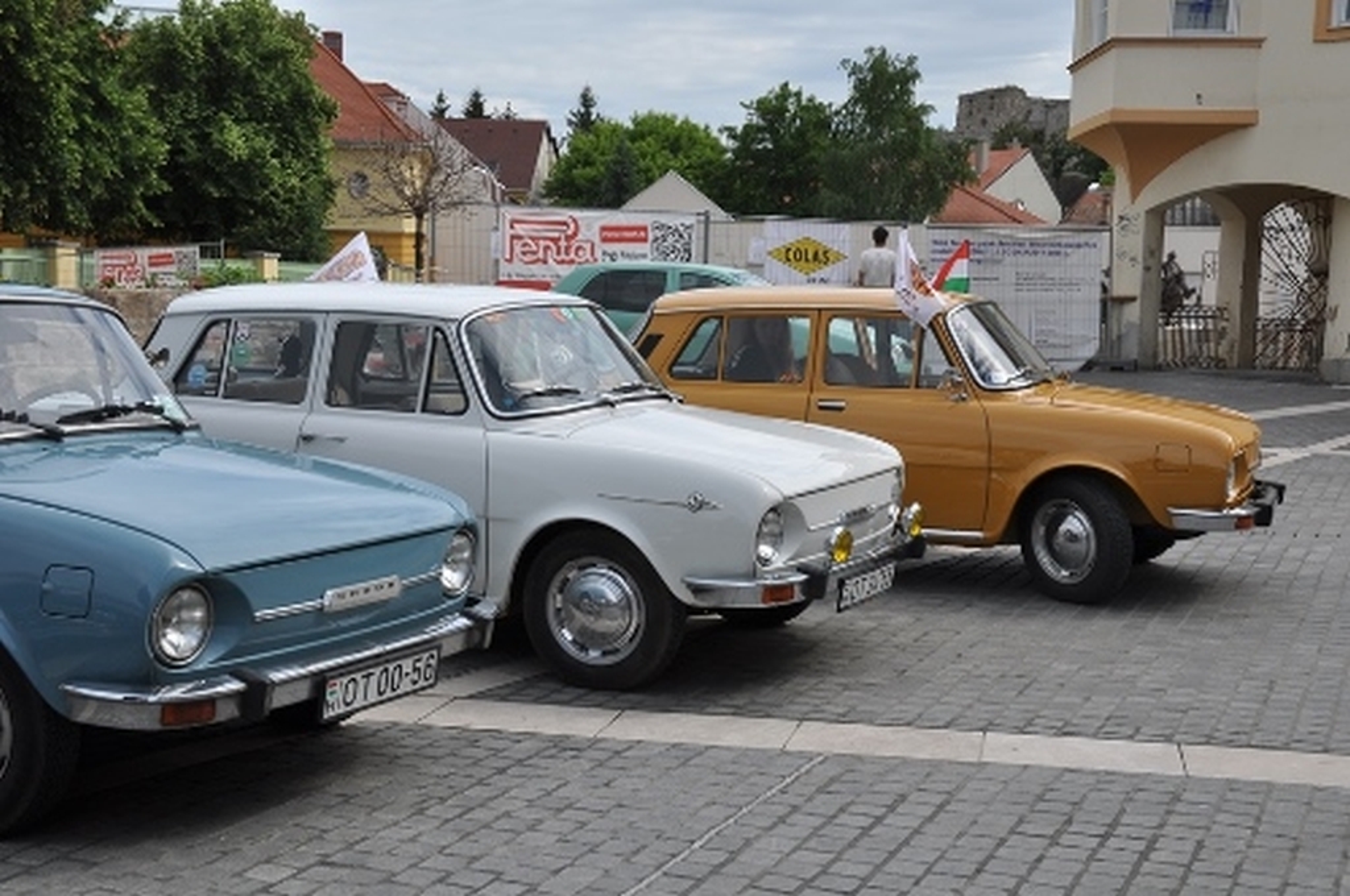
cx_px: 675
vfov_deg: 28.9
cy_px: 448
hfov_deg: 42.4
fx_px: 1742
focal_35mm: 46
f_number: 9.5
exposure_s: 1/350
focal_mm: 31
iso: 200
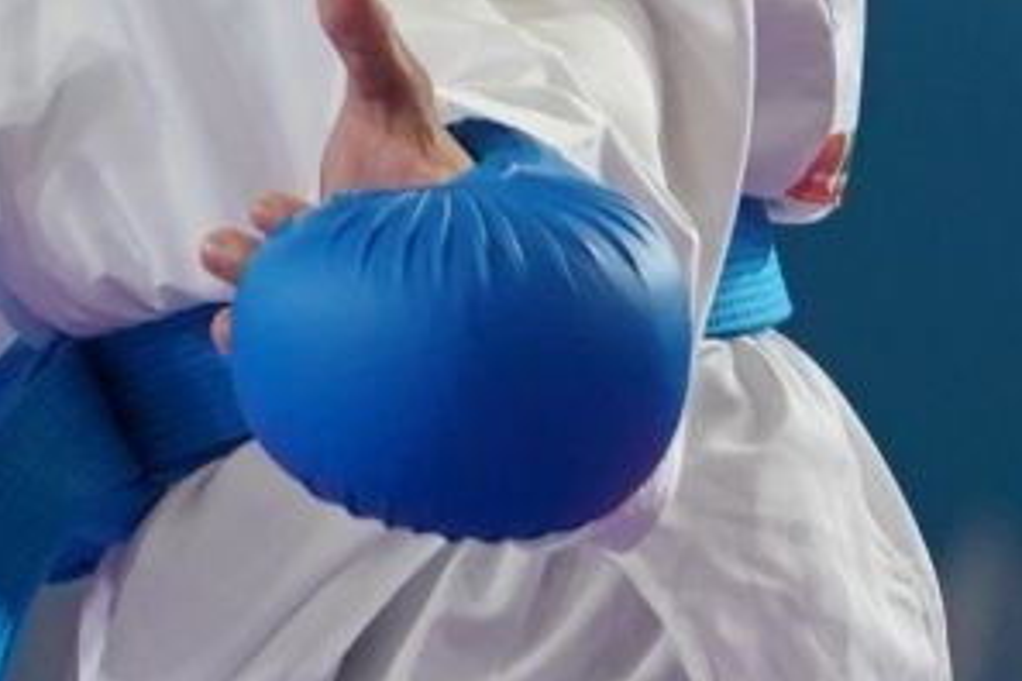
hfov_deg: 1.1
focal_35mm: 1817
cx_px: -602
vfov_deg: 0.8
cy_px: -609
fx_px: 51579
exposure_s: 1/1000
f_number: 2.8
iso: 800
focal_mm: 200
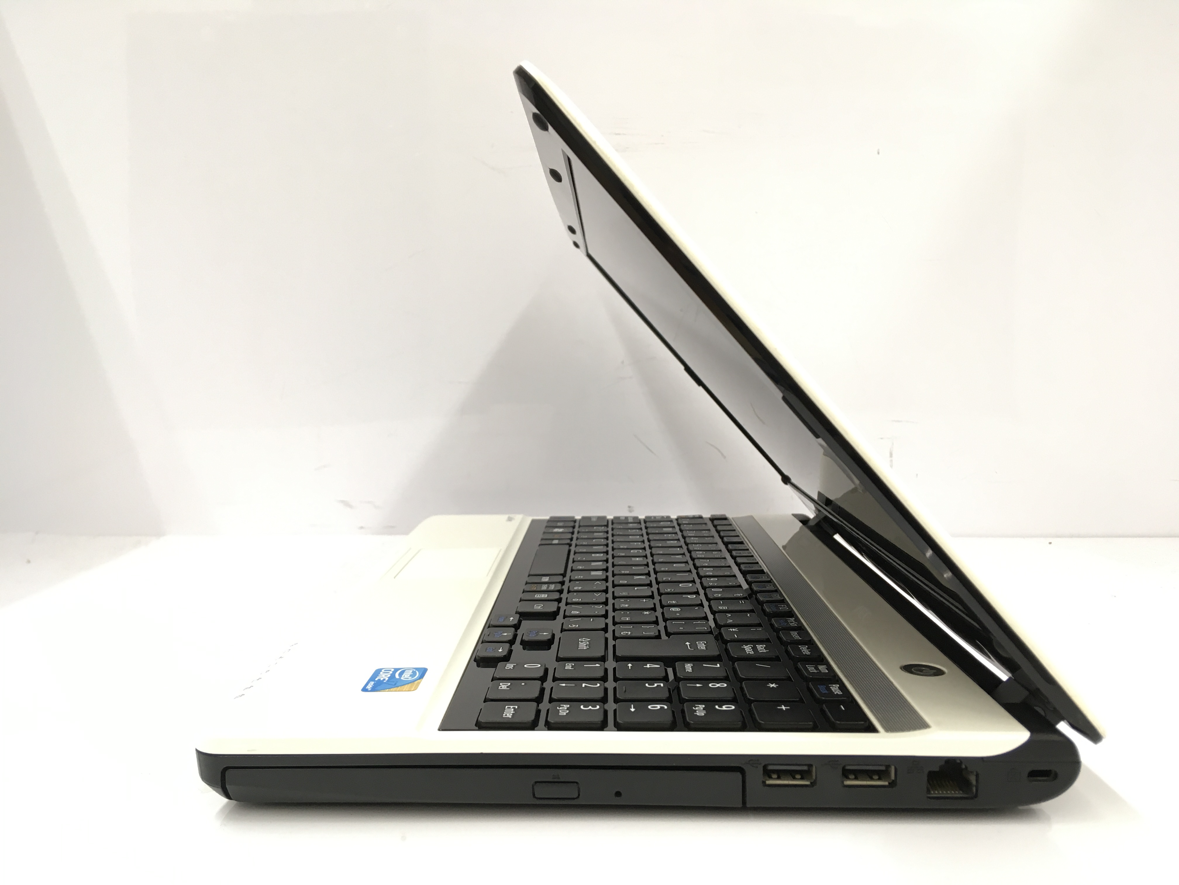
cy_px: 442
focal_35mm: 29
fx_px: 988
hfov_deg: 61.7
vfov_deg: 48.2
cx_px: 590
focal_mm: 4.15
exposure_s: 1/30
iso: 64
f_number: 2.2
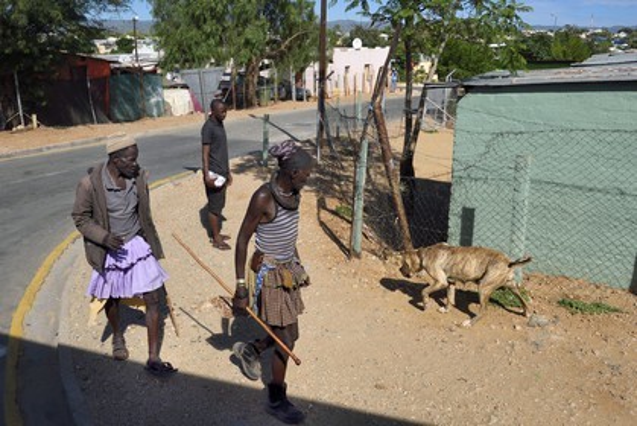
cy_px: 213
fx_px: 513
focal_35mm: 29
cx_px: 318
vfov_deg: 45.0
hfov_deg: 63.6
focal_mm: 29
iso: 400
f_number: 9
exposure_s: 1/1000
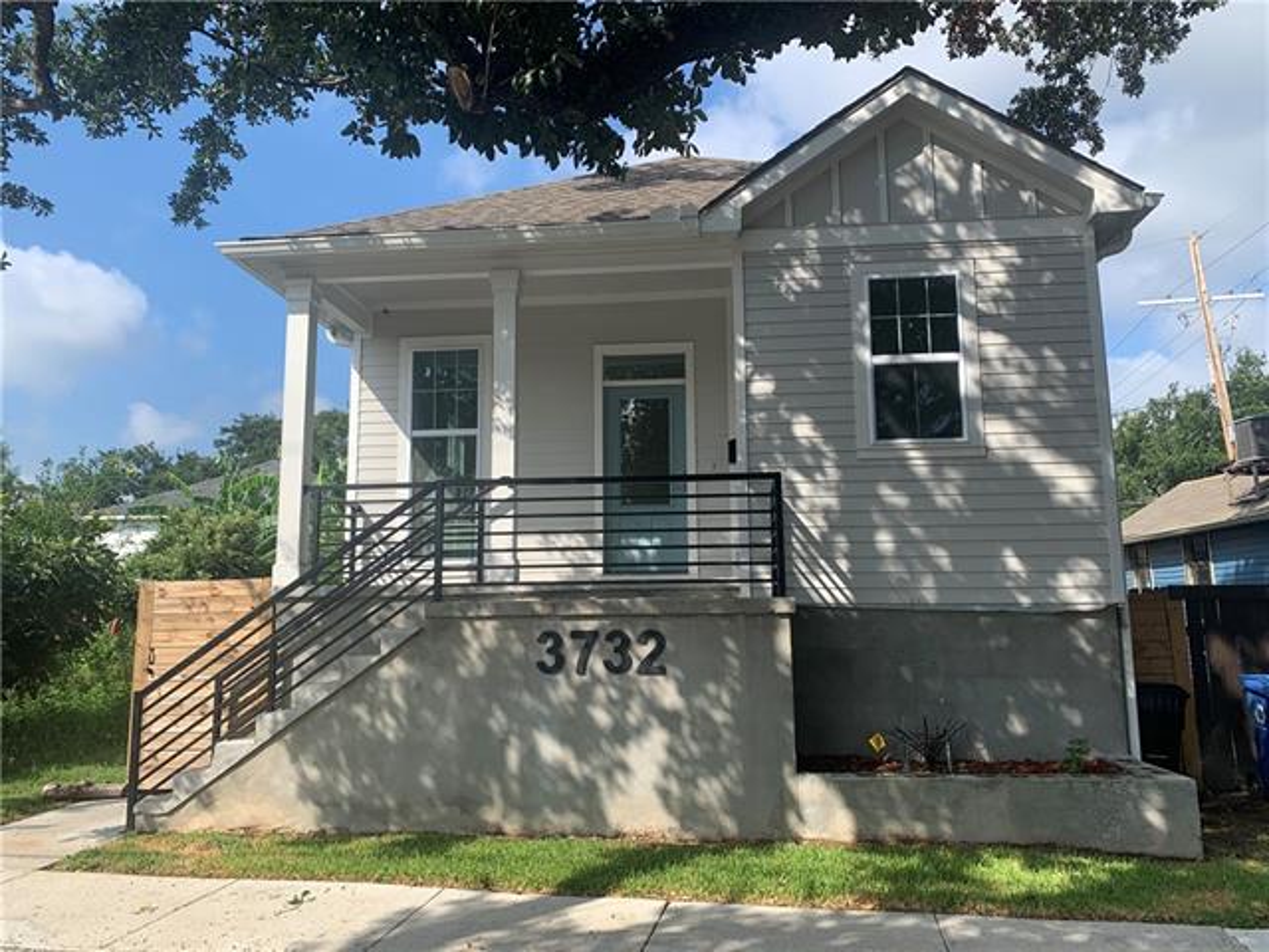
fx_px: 953
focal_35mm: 26
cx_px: 634
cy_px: 476
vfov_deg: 53.1
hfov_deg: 67.3
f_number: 1.8
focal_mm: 4.25
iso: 25
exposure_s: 1/1560
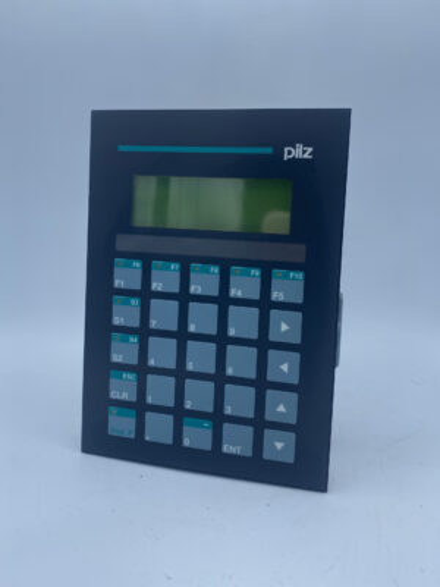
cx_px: 220
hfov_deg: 53.1
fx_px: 441
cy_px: 294
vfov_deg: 67.3
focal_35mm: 26
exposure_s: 1/822
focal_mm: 4.25
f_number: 1.8
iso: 32
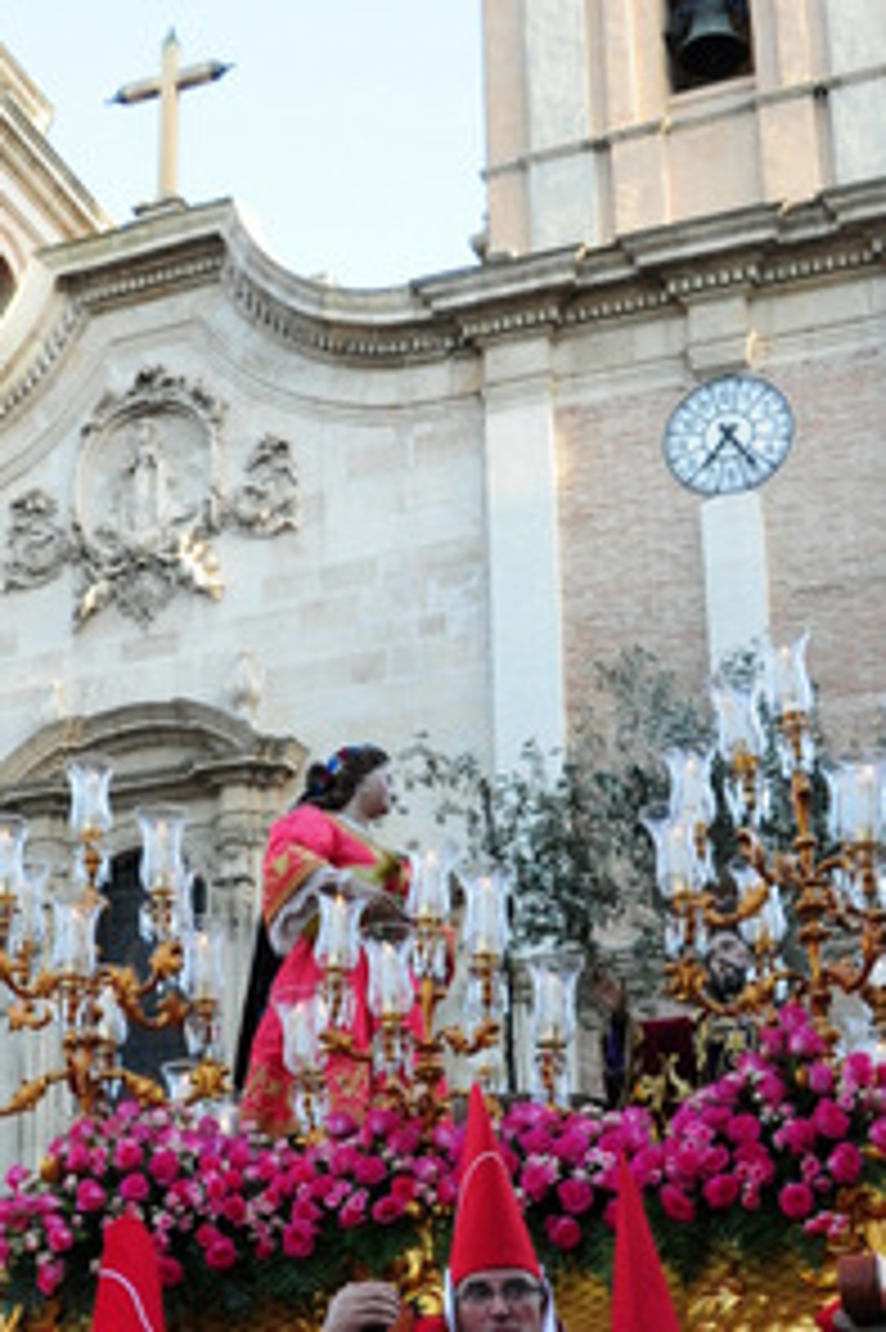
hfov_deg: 19.9
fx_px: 2516
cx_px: 335
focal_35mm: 68
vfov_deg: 29.2
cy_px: 1008
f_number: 7.1
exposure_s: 1/200
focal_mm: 21
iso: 800
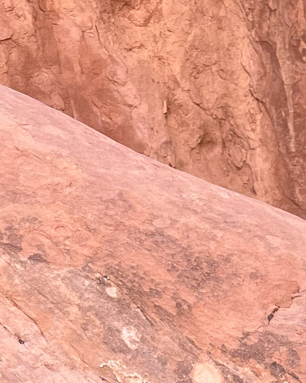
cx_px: 634
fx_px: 1280
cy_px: 727
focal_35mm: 113
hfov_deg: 12.0
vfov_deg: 14.6
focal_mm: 5.1
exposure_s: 1/138
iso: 32
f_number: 1.6
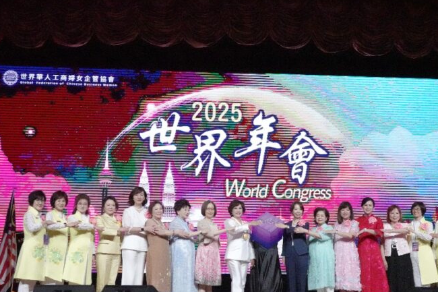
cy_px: 154
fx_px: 632
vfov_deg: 26.0
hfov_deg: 38.1
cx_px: 251
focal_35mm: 52
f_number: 4.5
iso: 6400
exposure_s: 1/1600
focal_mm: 16.21
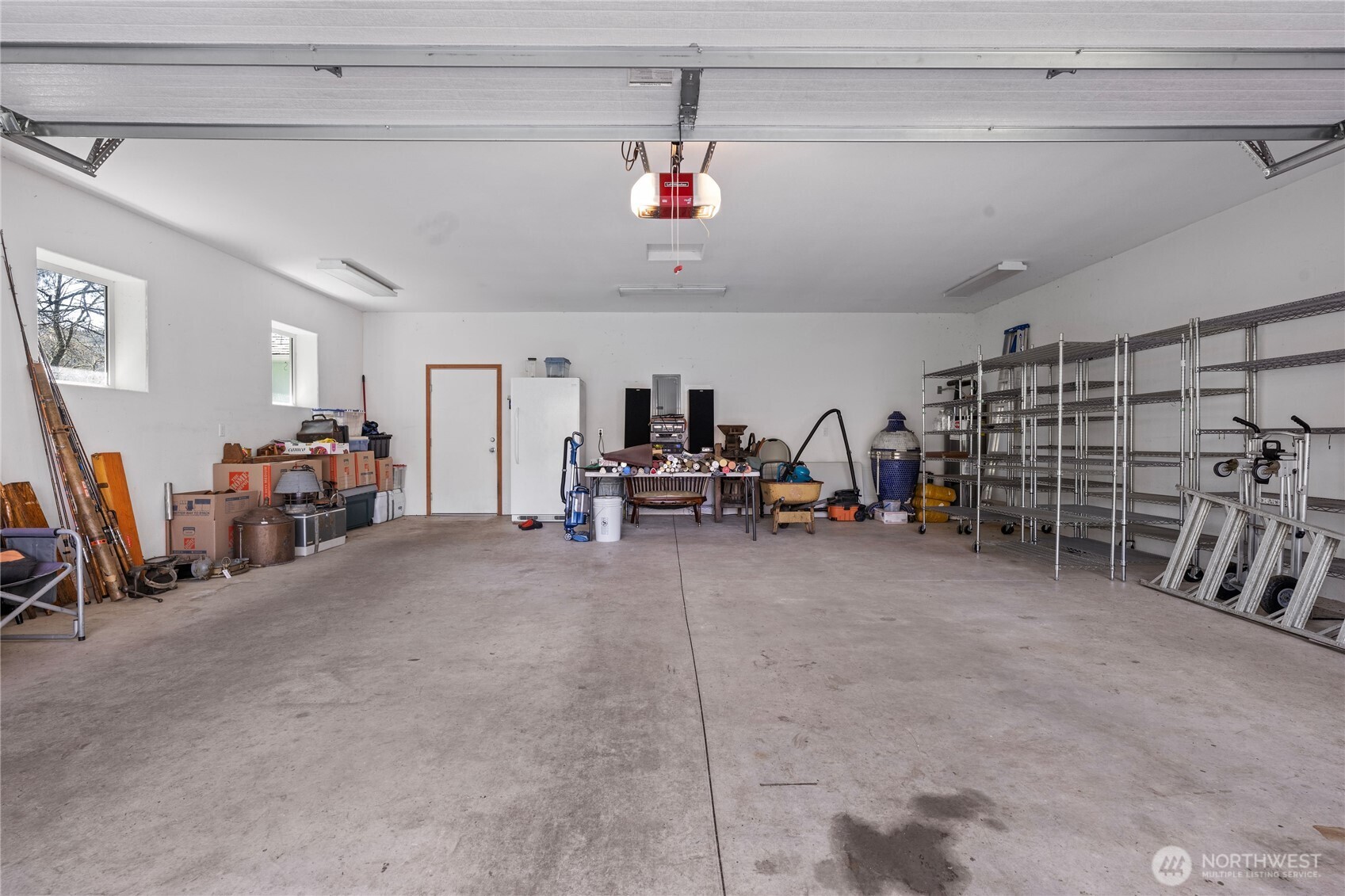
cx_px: 672
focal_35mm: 17
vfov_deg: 70.4
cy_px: 448
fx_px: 635
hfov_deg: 93.3
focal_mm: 17
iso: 400
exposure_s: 1/8
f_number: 9
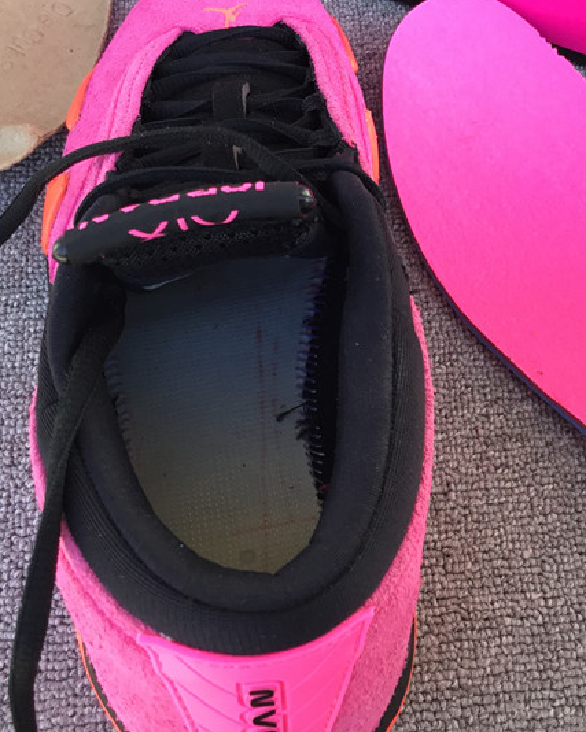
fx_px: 1106
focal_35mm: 51
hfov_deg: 29.2
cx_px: 436
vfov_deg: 36.6
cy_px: 323
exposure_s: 1/100
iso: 32
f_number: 2.4
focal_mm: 3.3
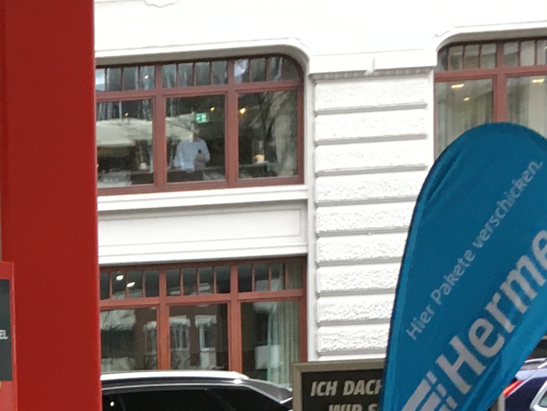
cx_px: -313
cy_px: 578
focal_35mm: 121
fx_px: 1913
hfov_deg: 14.9
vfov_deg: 11.8
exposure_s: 1/33
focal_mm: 4.15
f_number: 2.2
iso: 50
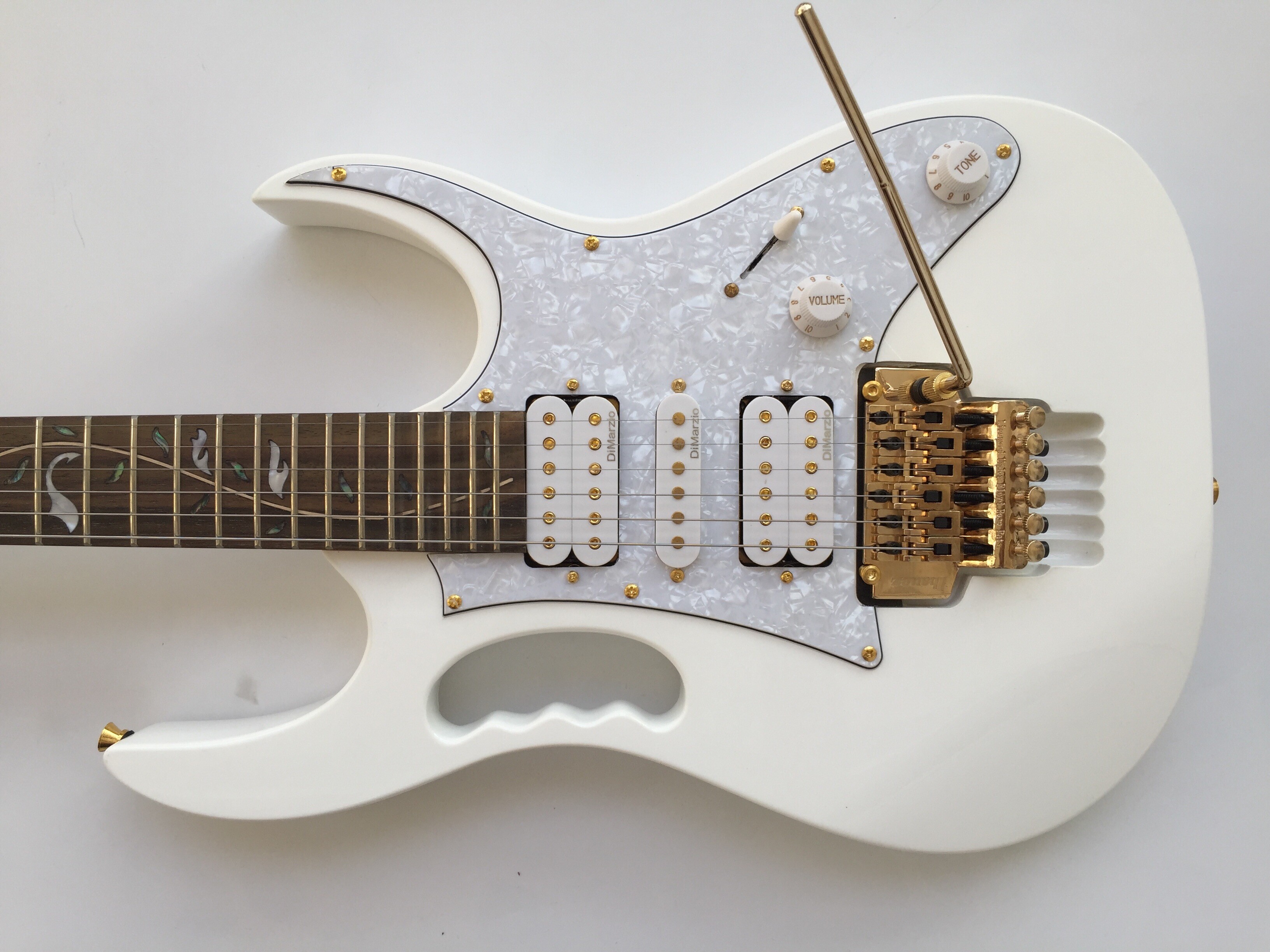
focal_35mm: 29
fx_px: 1064
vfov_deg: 48.2
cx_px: 635
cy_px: 476
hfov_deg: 61.7
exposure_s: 1/191
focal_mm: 4.15
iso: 32
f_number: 2.2
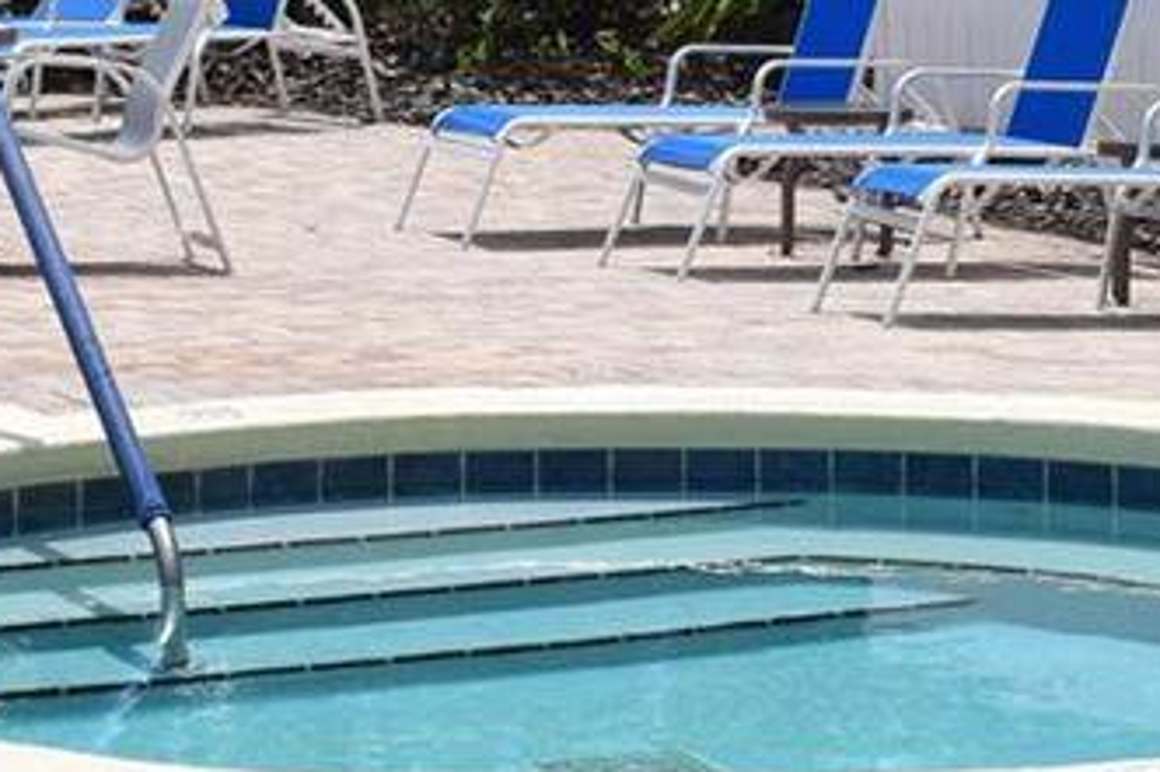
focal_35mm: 195
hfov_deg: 10.5
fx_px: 6293
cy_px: 129
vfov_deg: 7.0
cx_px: 678
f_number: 11
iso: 250
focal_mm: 27
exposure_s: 1/500
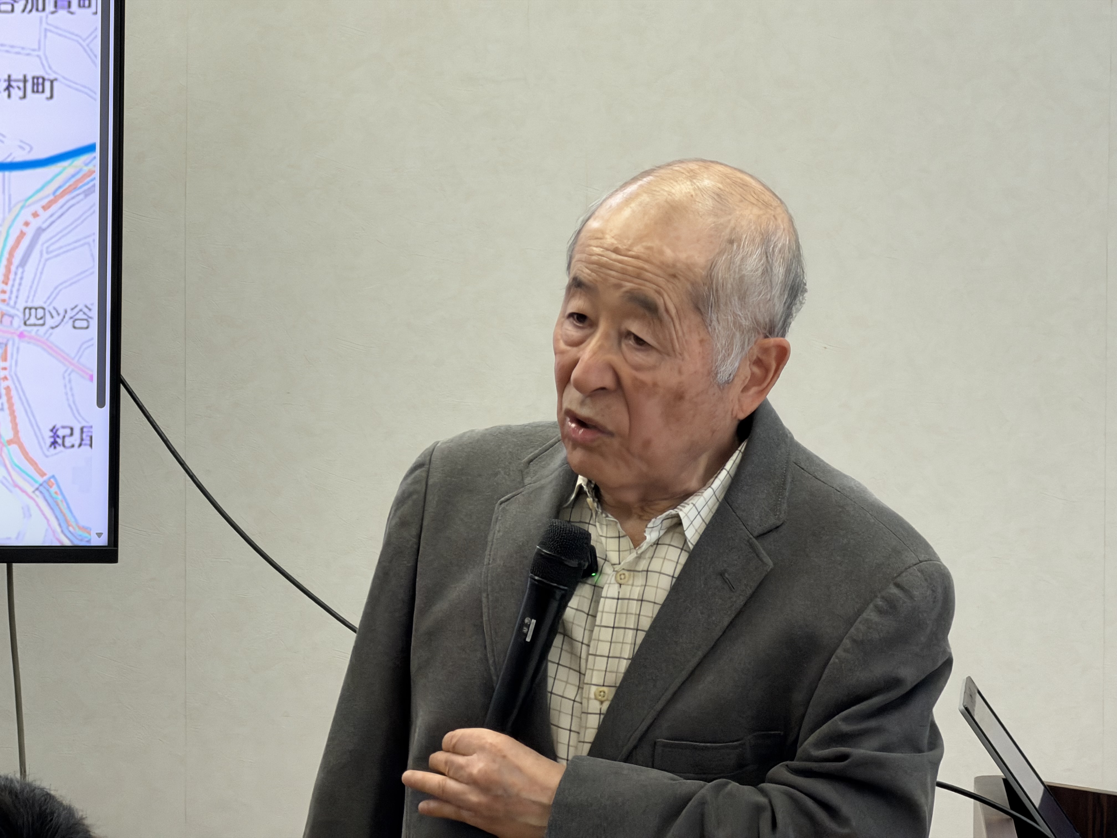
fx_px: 6454
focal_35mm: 200
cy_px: 419
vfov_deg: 7.4
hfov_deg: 9.9
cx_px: 558
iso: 250
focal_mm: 16.89
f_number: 2.8
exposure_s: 1/100
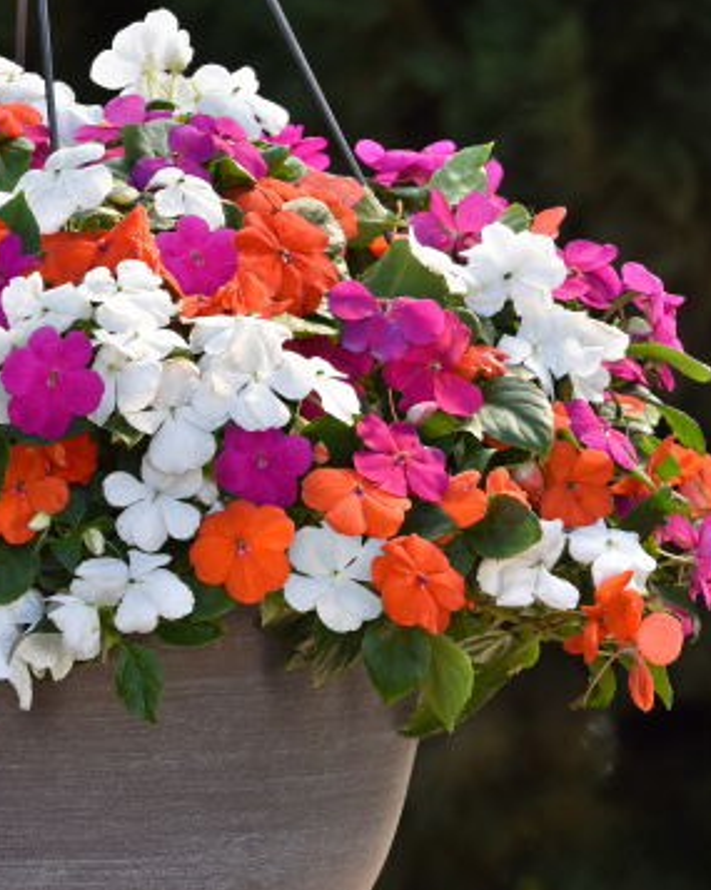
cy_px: 590
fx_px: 15381
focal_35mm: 584
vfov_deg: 3.3
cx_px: 85
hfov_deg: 2.6
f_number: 8
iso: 400
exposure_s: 1/200
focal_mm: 185
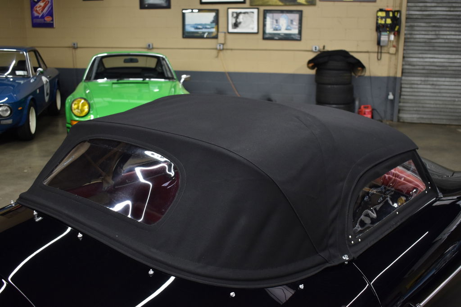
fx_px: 480
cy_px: 154
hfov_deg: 51.3
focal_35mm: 38
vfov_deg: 35.5
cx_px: 230
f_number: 4
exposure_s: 1/40
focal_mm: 25
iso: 500
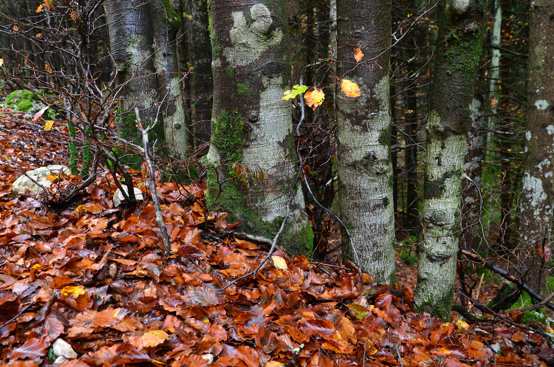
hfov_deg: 53.2
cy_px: 184
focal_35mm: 36
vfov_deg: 36.7
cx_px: 277
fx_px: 553
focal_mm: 24
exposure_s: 1/25
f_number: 7.1
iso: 560
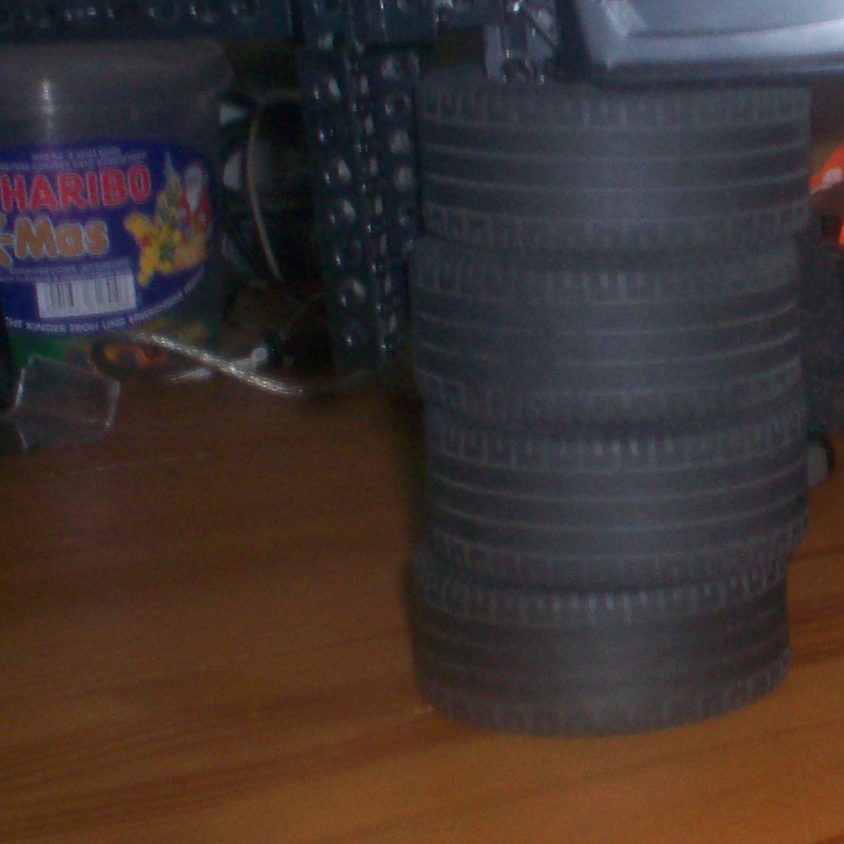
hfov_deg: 19.7
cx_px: 1001
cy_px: 379
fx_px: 2290
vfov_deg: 20.9
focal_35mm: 83
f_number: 4.5
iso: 140
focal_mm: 6
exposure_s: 1/60
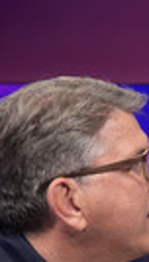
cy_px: 278
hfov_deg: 7.2
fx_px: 1103
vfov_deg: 13.4
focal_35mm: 158
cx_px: 366
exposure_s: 1/160
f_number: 2.2
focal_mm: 30
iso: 640
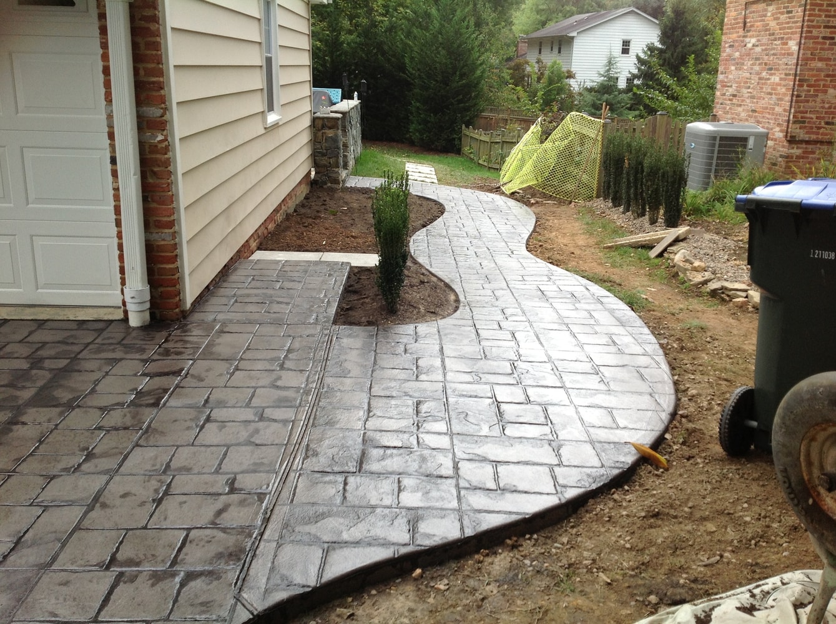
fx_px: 844
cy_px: 312
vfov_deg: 40.6
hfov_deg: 52.7
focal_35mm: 35
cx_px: 418
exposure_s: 1/277
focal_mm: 4.28
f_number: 2.4
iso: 50
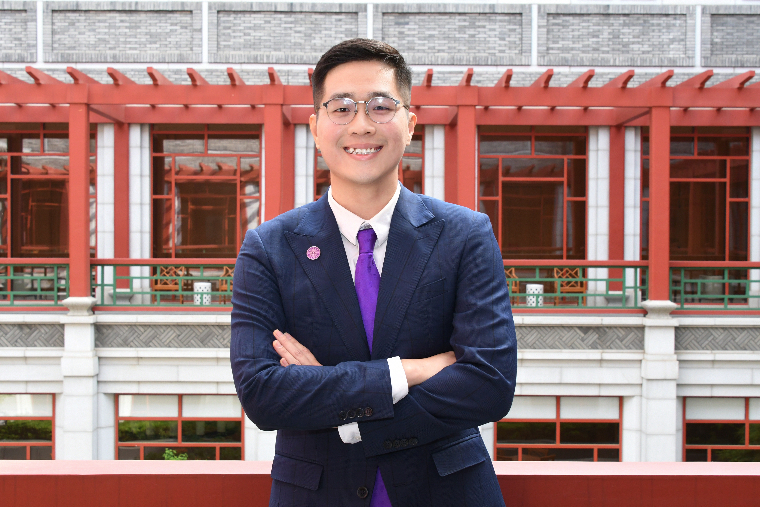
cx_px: 380
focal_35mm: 51
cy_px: 254
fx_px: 1077
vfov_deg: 26.5
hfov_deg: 38.9
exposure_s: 1/200
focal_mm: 34
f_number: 8
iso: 1250
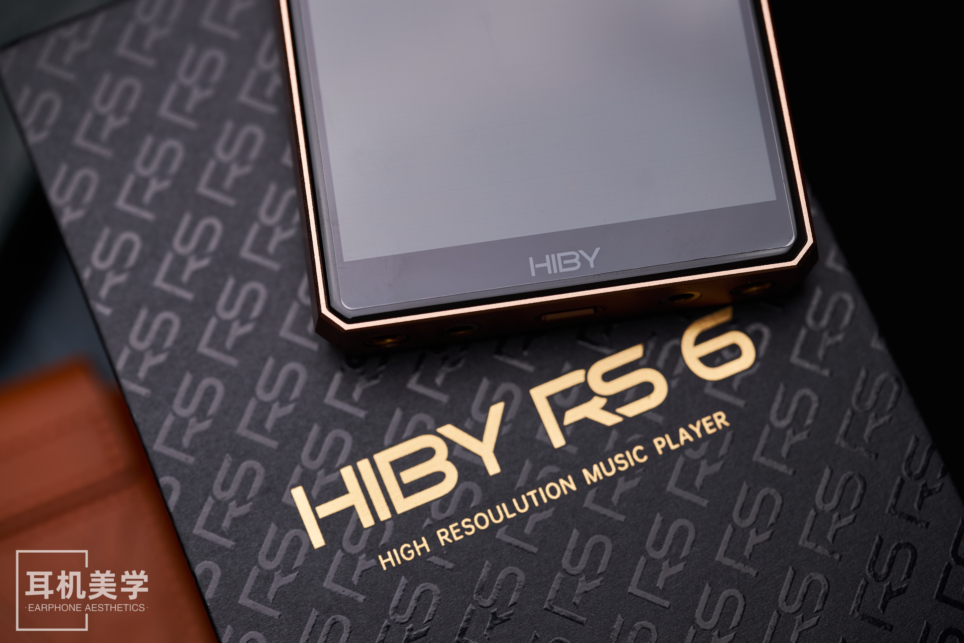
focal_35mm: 70
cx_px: 482
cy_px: 322
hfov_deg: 28.8
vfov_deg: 19.5
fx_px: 1874
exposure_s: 1/80
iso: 125
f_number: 4
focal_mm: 70
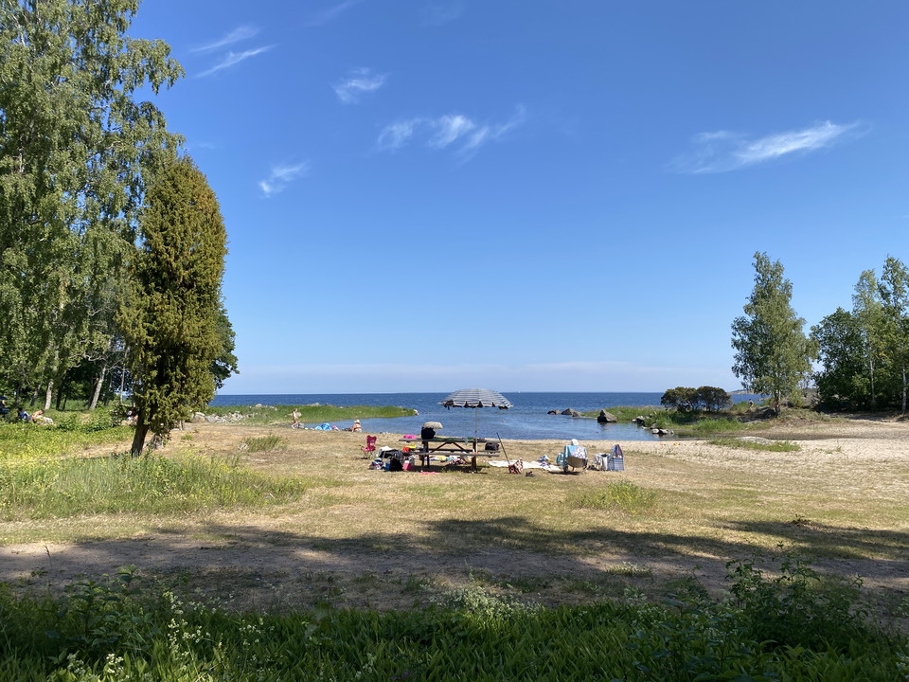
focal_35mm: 26
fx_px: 683
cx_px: 454
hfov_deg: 67.3
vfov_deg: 53.1
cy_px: 341
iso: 32
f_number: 1.8
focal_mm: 4.25
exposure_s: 1/2625
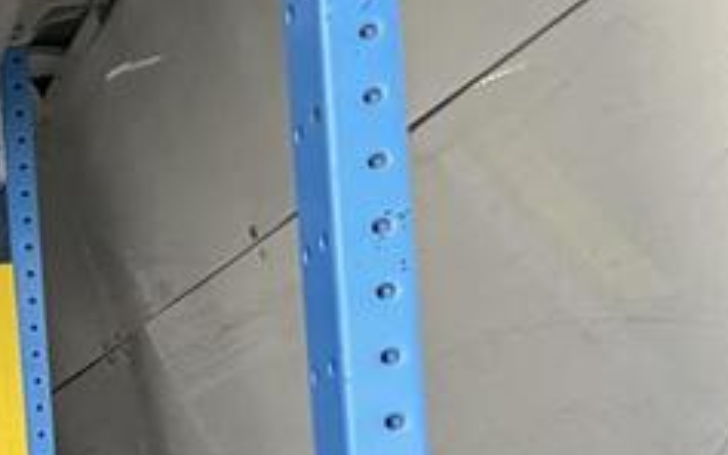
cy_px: 590
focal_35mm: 56
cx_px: -577
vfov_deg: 21.0
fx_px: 1111
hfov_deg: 22.1
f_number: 2.2
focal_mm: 2.22
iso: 250
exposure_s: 1/71
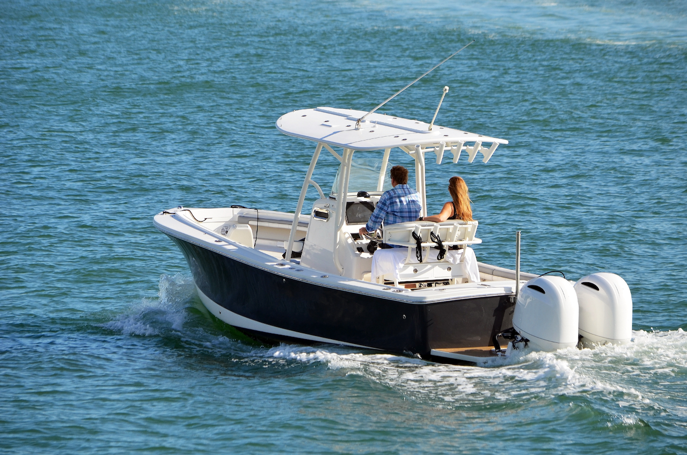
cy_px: 228
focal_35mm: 278
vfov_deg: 4.9
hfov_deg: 7.4
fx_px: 5285
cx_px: 344
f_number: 7.1
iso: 200
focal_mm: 185
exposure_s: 1/800
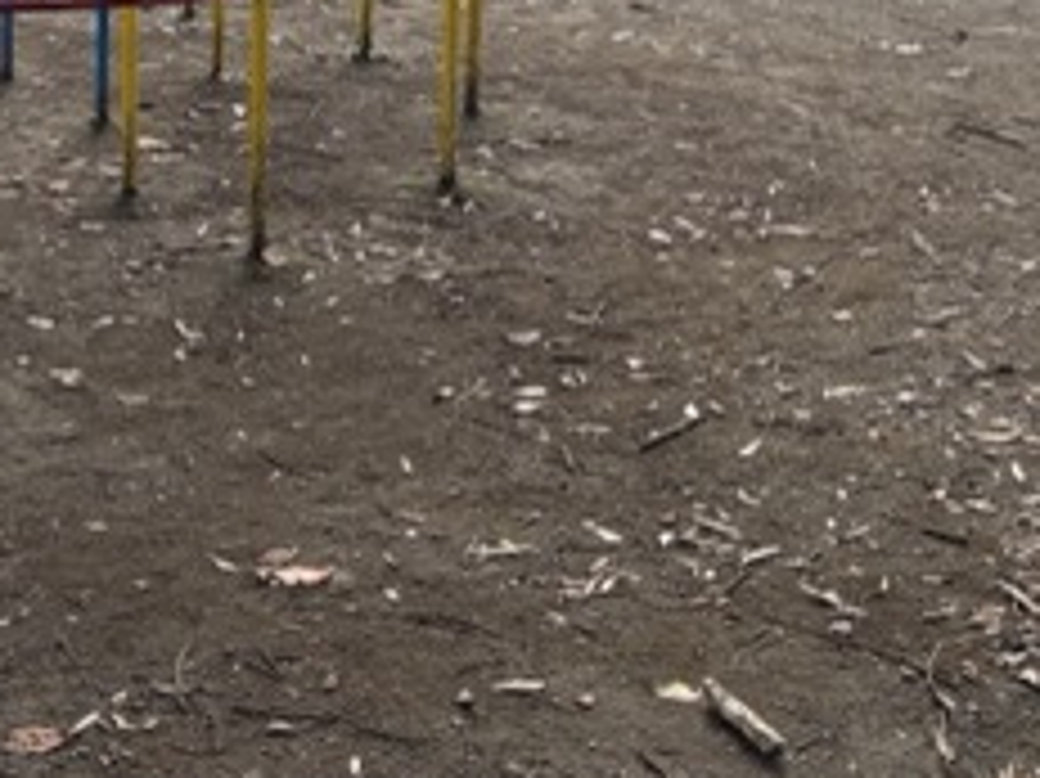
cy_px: -171
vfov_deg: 19.2
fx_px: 2162
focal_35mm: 72
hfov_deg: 25.9
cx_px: 41
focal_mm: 5.96
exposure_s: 1/207
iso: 125
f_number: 1.6
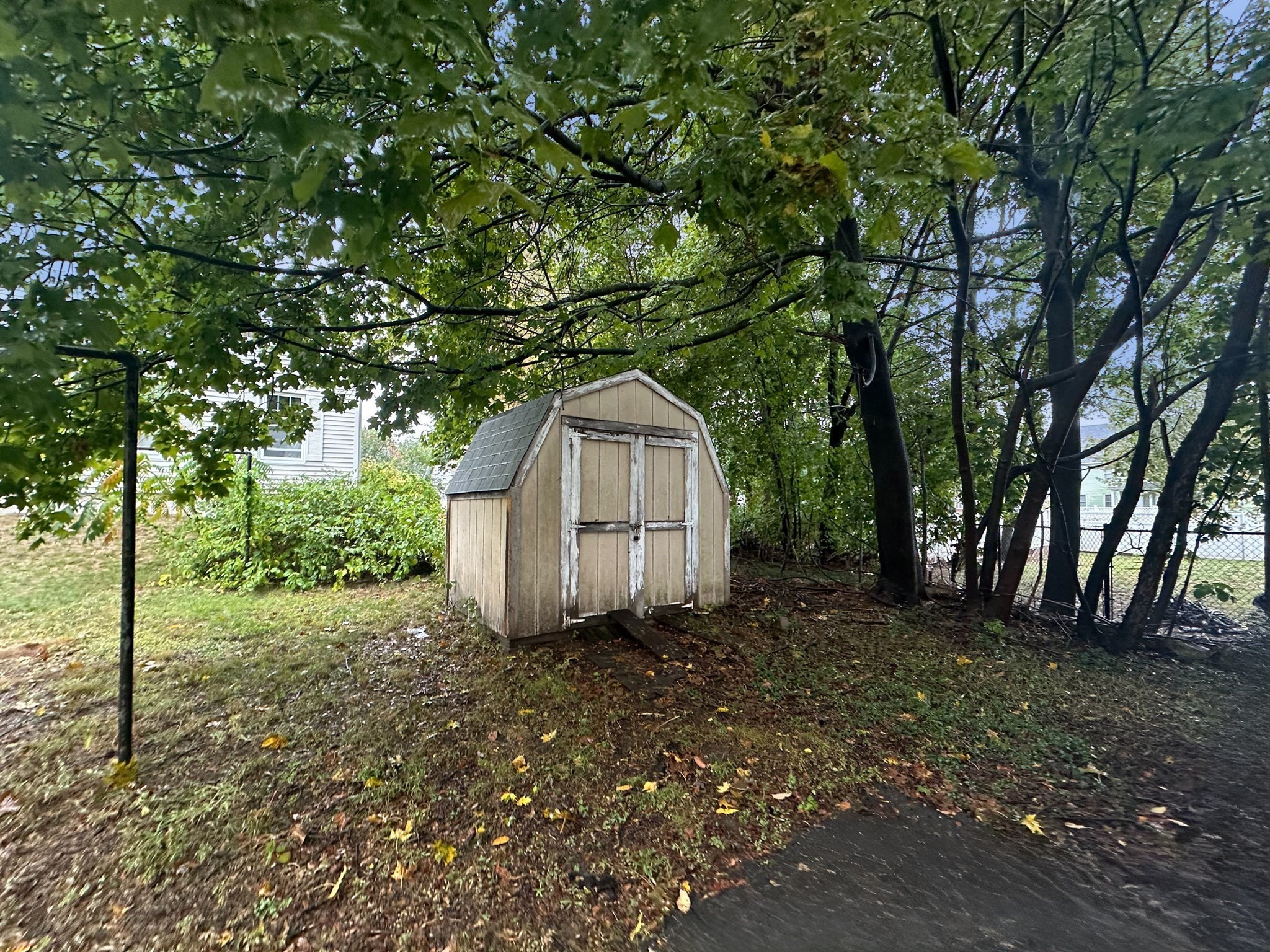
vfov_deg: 85.7
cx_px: 635
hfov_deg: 102.1
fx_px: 514
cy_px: 476
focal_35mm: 14
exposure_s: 1/100
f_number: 2.2
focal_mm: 2.22
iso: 200
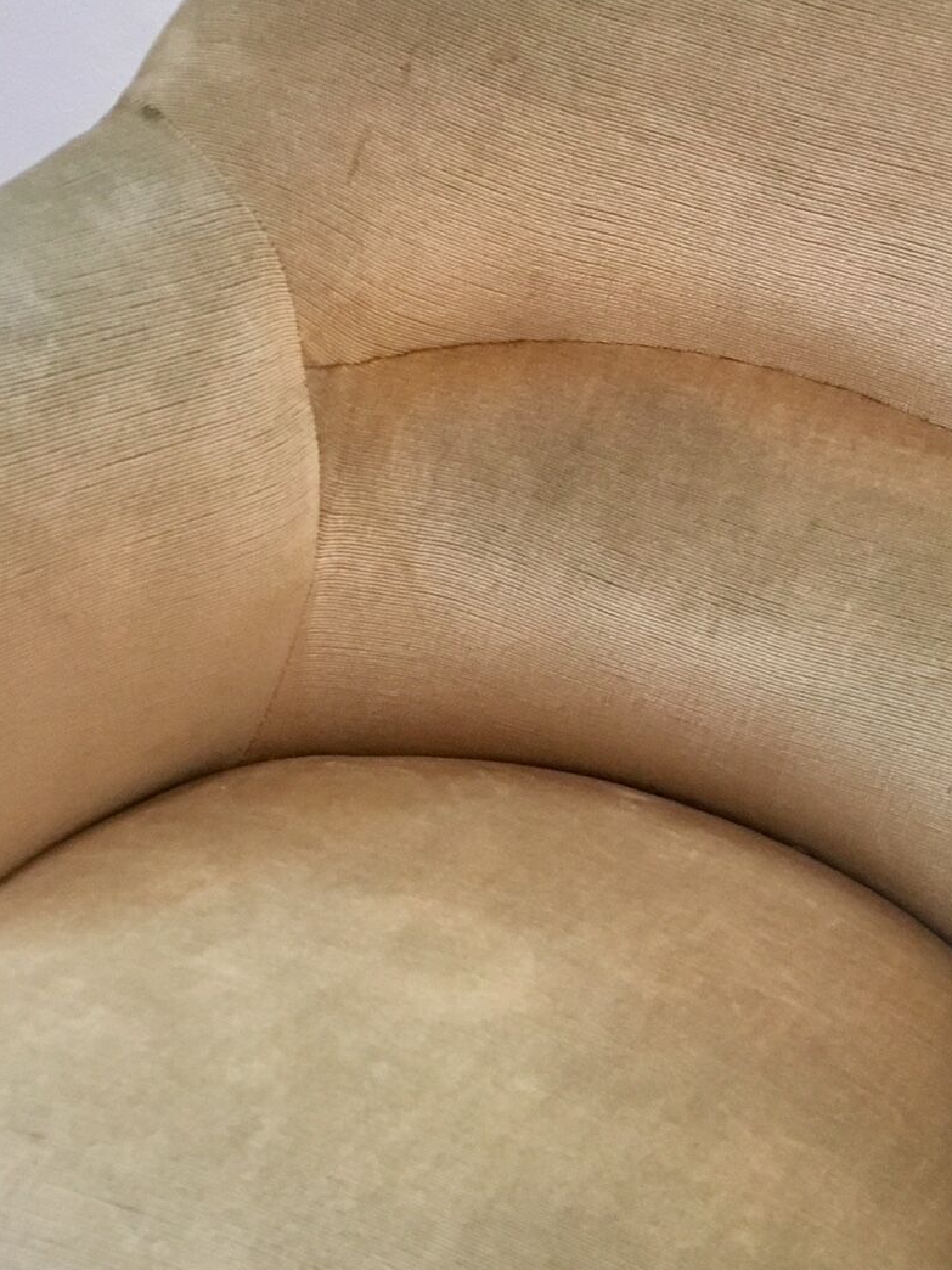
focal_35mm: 56
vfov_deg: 33.8
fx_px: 2053
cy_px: 910
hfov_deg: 25.6
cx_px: 778
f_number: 2.2
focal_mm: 4.15
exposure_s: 1/33
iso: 160
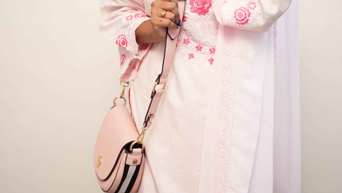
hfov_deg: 37.2
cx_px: 172
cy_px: 25
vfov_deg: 21.1
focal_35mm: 56
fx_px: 508
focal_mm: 35
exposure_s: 1/125
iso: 400
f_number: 2.2
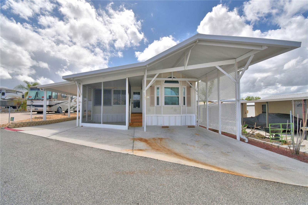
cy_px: 102
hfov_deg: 100.4
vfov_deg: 77.3
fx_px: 128
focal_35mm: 15
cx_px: 154
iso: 100
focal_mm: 10
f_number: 13
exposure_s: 1/250
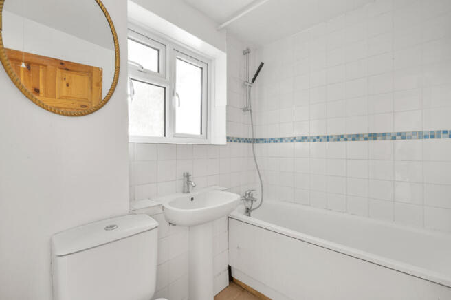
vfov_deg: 77.2
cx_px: 226
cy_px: 150
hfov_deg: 100.4
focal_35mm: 15
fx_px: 188
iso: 200
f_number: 16
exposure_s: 5
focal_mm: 15
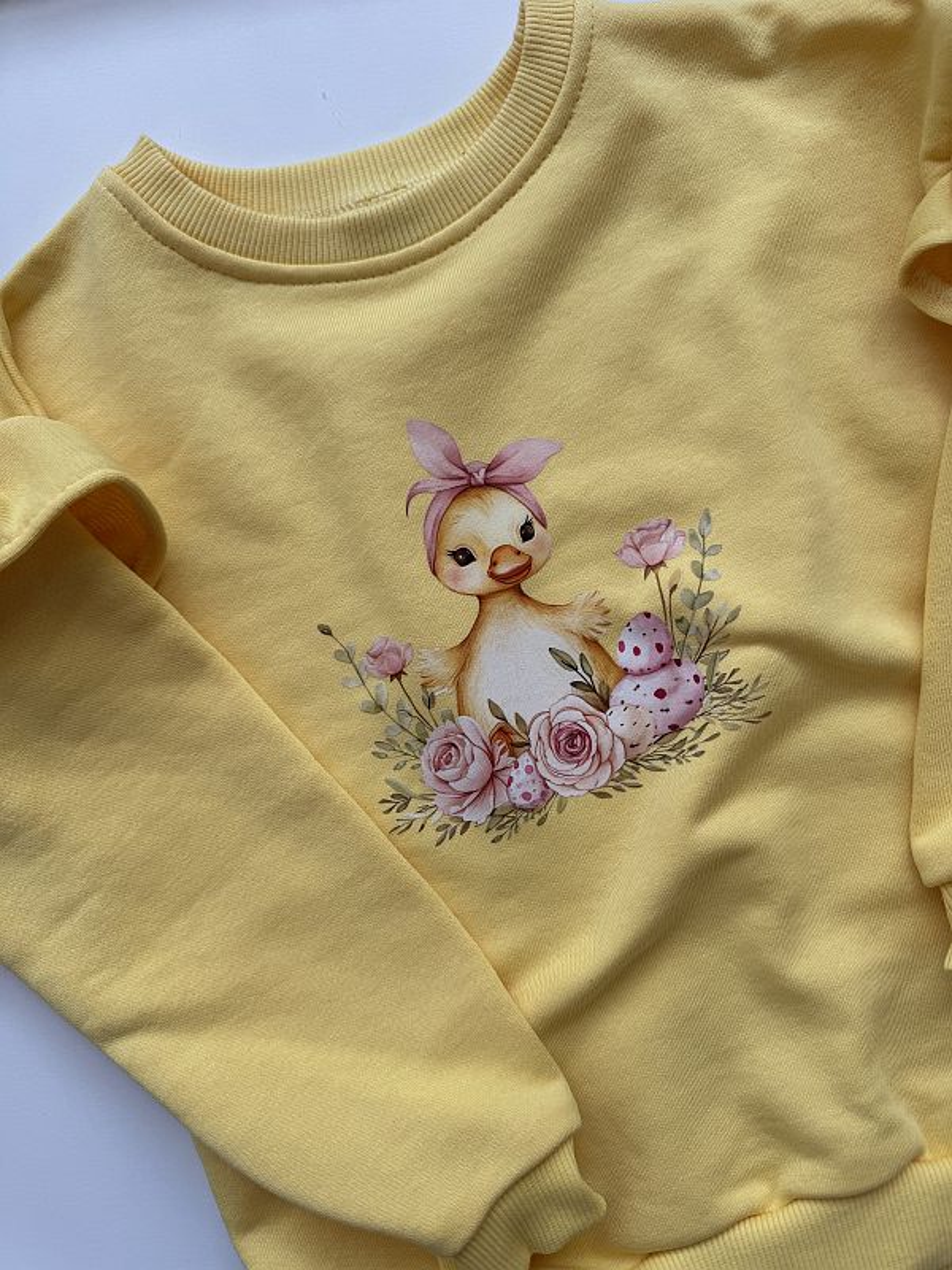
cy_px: 635
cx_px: 476
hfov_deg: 56.8
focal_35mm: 24
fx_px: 880
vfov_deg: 71.6
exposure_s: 1/223
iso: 64
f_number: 1.78
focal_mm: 6.76
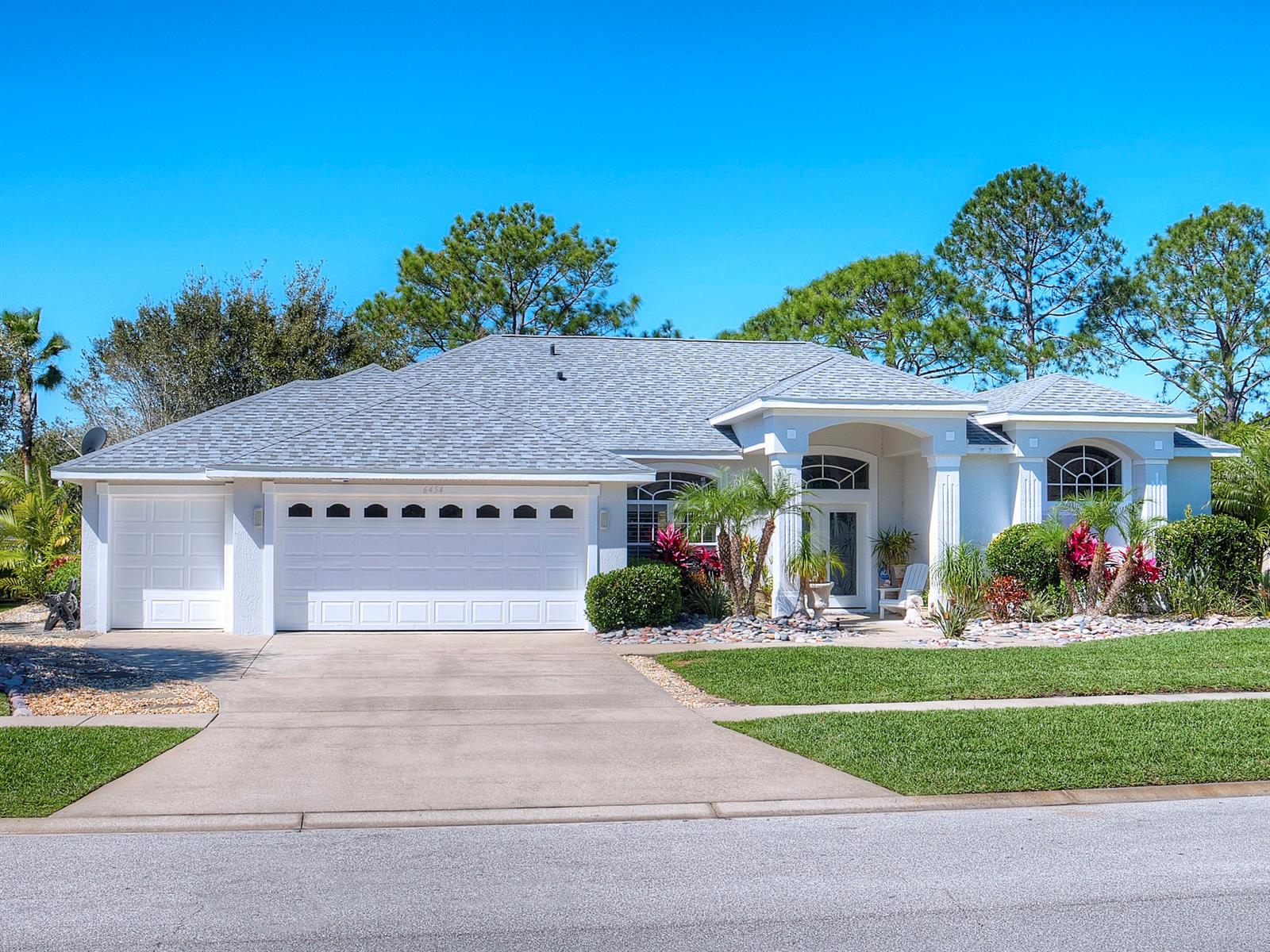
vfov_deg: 34.3
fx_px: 1541
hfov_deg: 44.8
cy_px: 476
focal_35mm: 42
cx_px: 635
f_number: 9
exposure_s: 1/640
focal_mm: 21
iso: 200
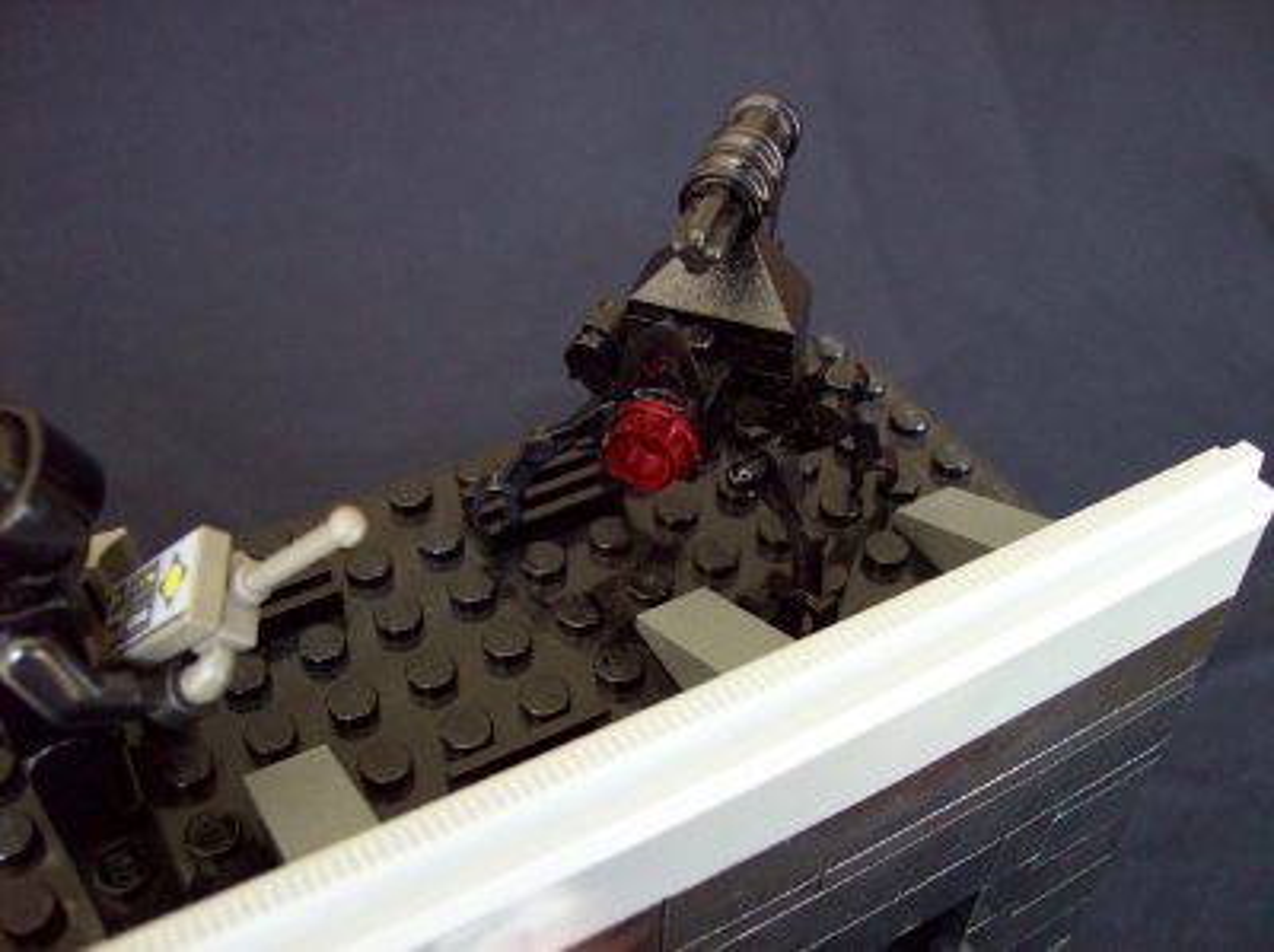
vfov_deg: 39.6
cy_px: 476
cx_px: 637
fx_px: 1323
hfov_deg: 51.4
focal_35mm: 36
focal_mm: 6
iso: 160
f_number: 2.7
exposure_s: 1/9.55
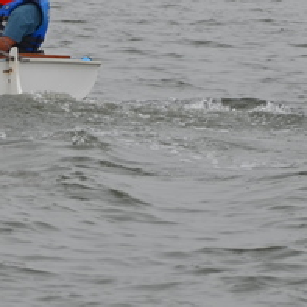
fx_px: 5438
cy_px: -148
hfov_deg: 3.2
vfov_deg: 3.2
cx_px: -182
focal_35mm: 542
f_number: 8
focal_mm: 82
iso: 100
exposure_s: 1/250
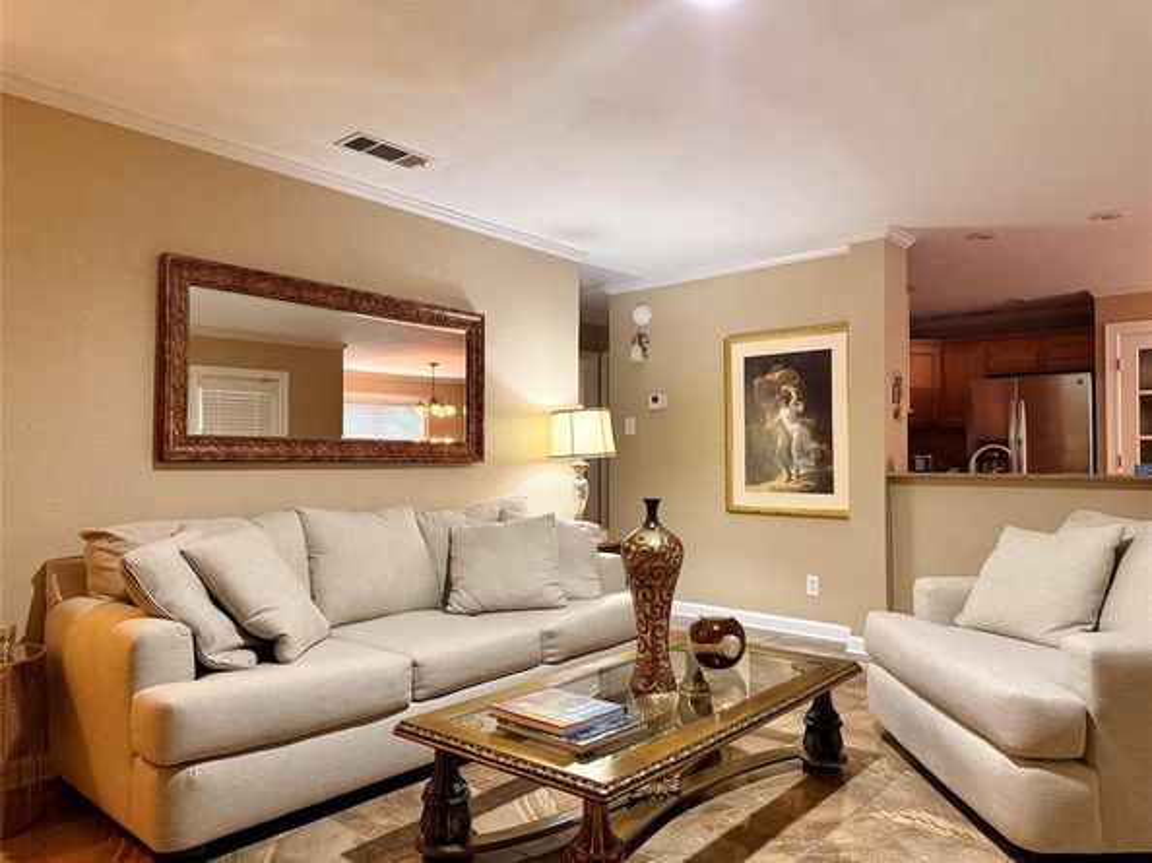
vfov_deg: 56.8
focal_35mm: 24
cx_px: 576
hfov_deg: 71.6
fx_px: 798
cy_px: 432
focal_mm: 6.76
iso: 400
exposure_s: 1/60
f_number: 1.78
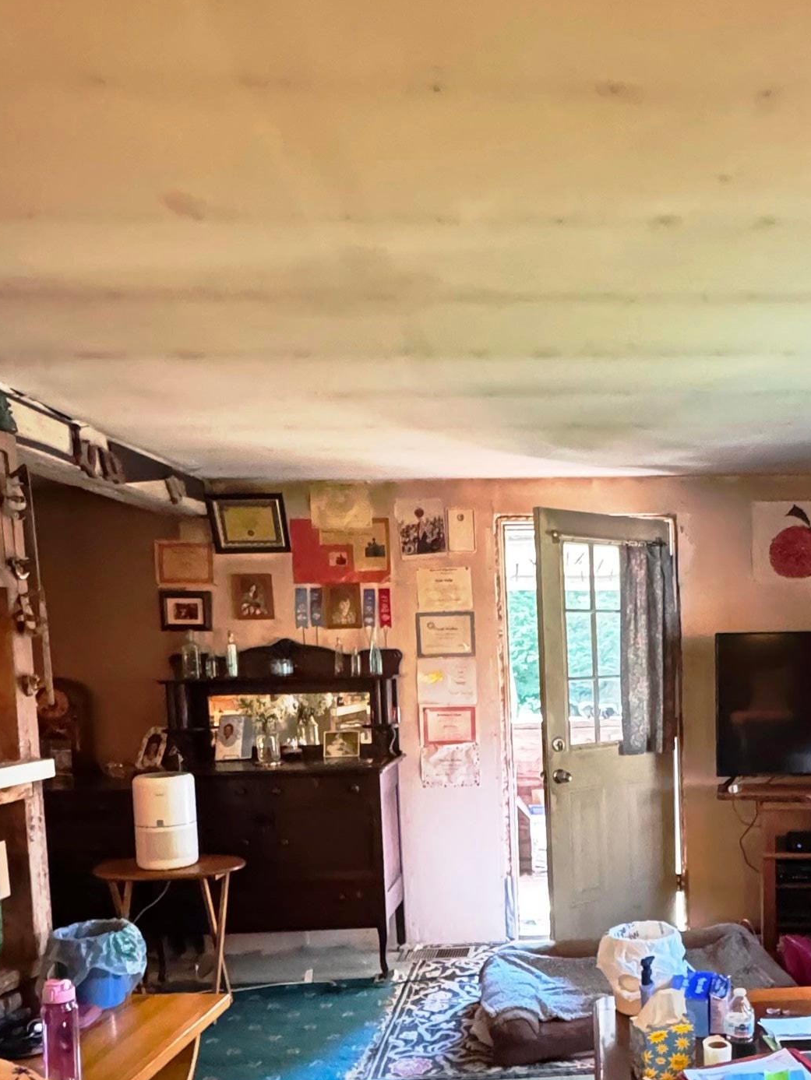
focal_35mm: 31
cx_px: 638
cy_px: 739
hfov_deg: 43.5
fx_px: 968
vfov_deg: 56.8
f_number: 2.2
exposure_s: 1/40
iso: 1250
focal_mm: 2.22
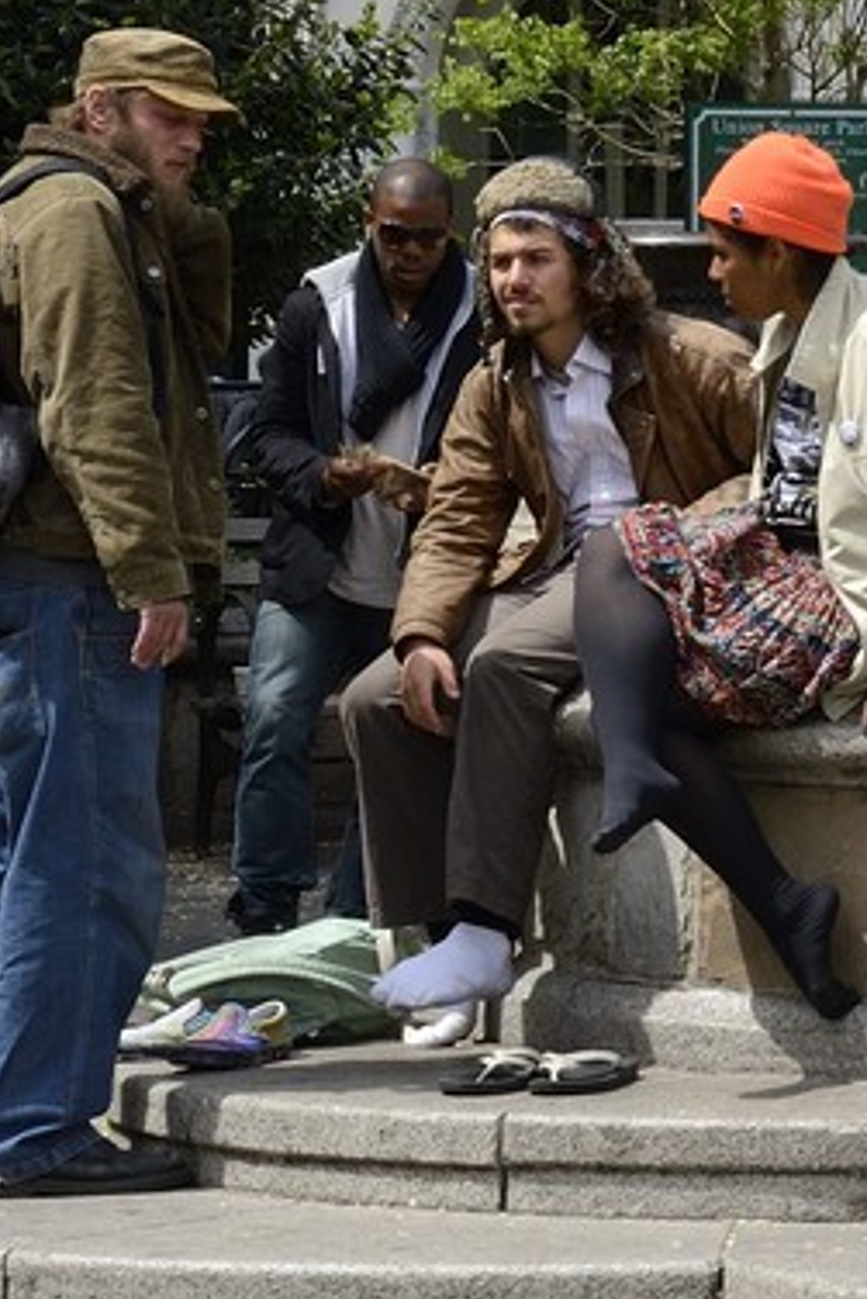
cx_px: 2622
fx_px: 7976
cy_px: 225
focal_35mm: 221
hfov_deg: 5.8
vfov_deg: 9.3
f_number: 11
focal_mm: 52
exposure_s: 1/320
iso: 400
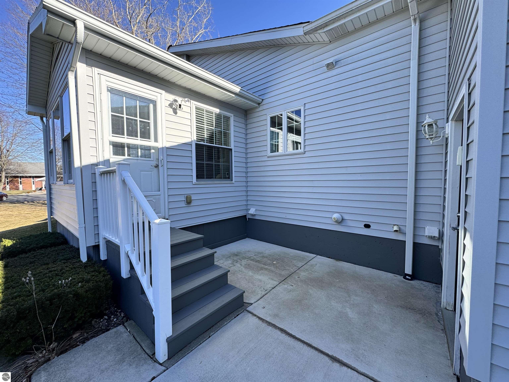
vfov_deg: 85.7
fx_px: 206
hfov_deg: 102.1
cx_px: 254
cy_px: 191
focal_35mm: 14
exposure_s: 1/423
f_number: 2.2
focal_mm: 2.22
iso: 40
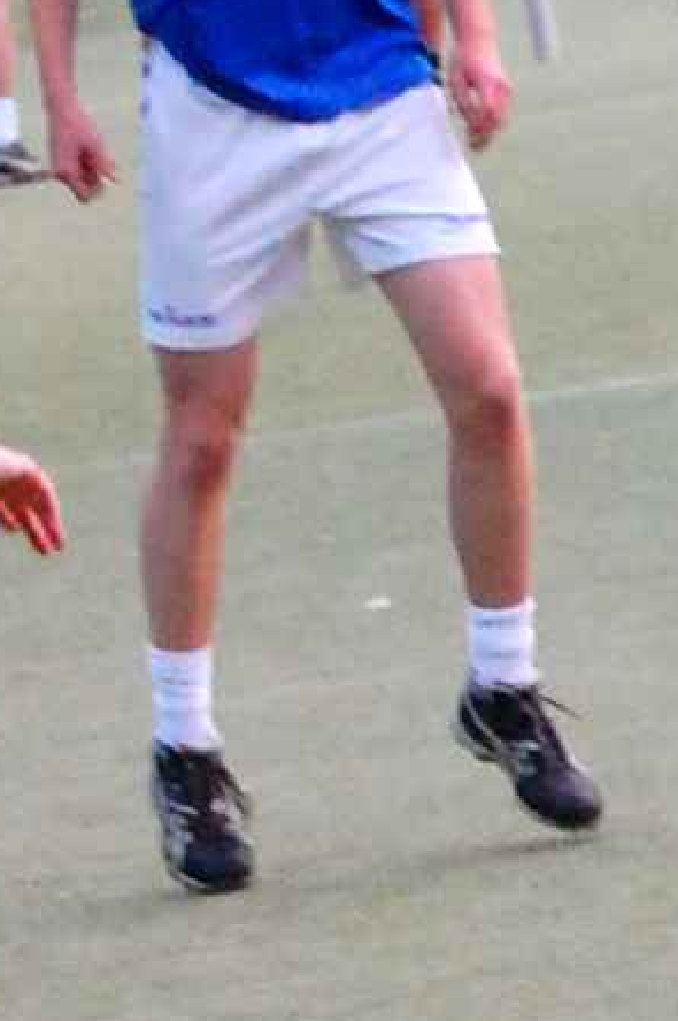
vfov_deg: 4.6
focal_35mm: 443
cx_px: 1789
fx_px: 12534
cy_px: -878
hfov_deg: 3.1
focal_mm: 55
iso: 1600
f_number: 6.3
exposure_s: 1/250
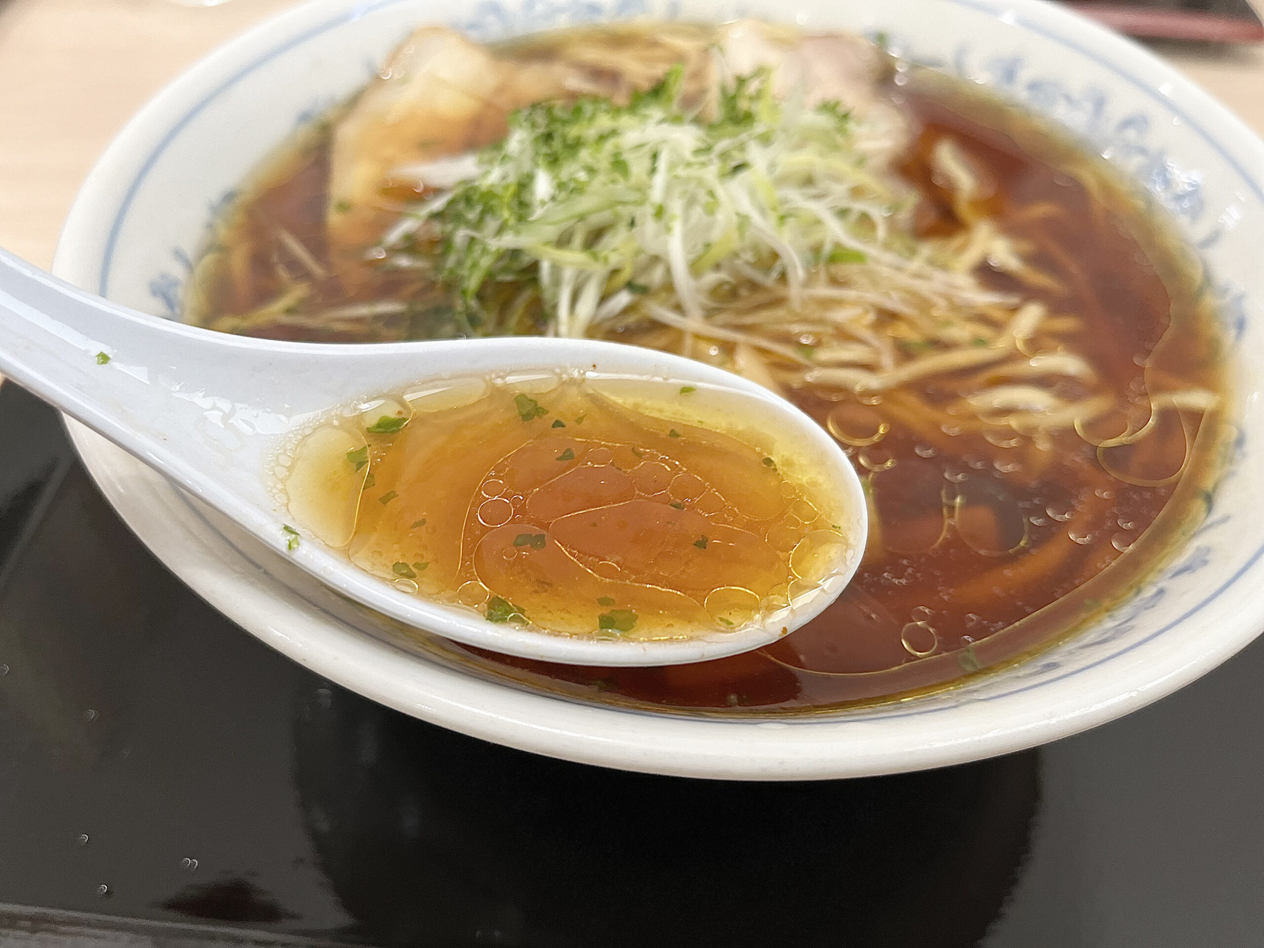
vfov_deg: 53.1
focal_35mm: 26
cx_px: 632
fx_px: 949
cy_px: 474
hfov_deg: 67.3
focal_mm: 5.1
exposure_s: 1/100
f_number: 1.6
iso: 125
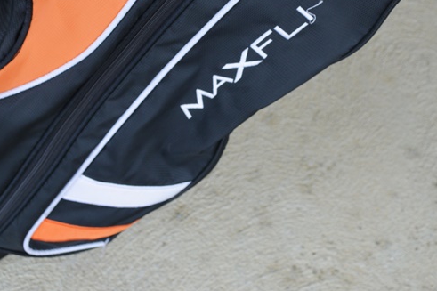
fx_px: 667
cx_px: 204
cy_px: 33
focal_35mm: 55
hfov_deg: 36.2
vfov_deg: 24.0
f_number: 5.6
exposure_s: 1/125
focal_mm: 20
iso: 400
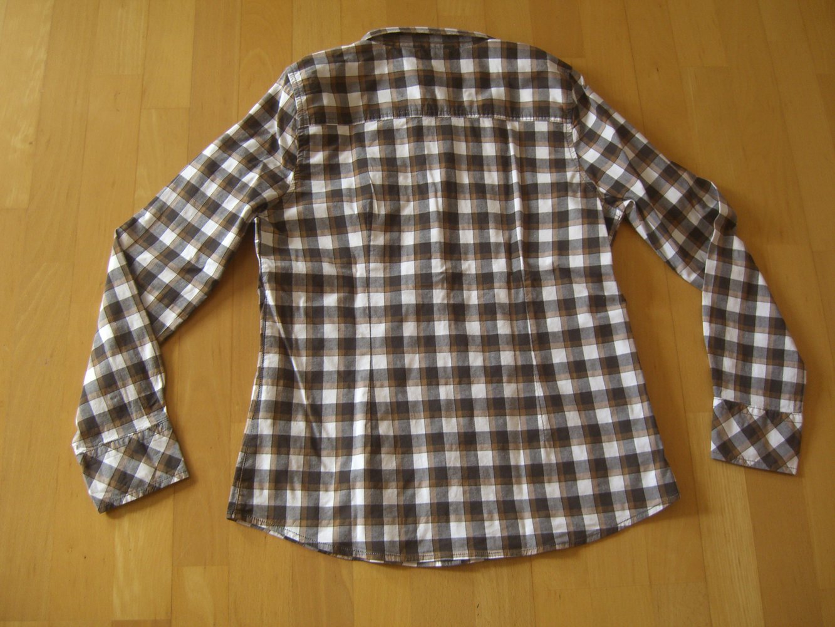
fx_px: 917
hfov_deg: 49.0
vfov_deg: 37.7
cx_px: 418
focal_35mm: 38
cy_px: 314
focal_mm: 7.9
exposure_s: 1/25
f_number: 2.8
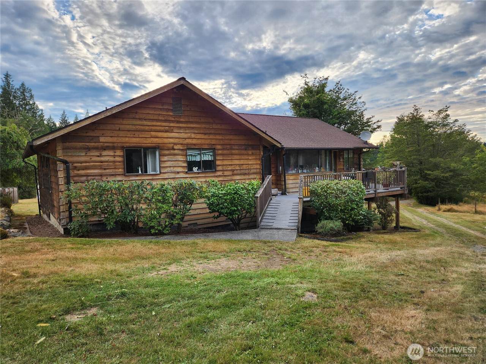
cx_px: 243
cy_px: 182
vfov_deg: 58.9
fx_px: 323
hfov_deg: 73.9
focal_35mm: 23
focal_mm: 5.4
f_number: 1.8
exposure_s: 1/404
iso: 20
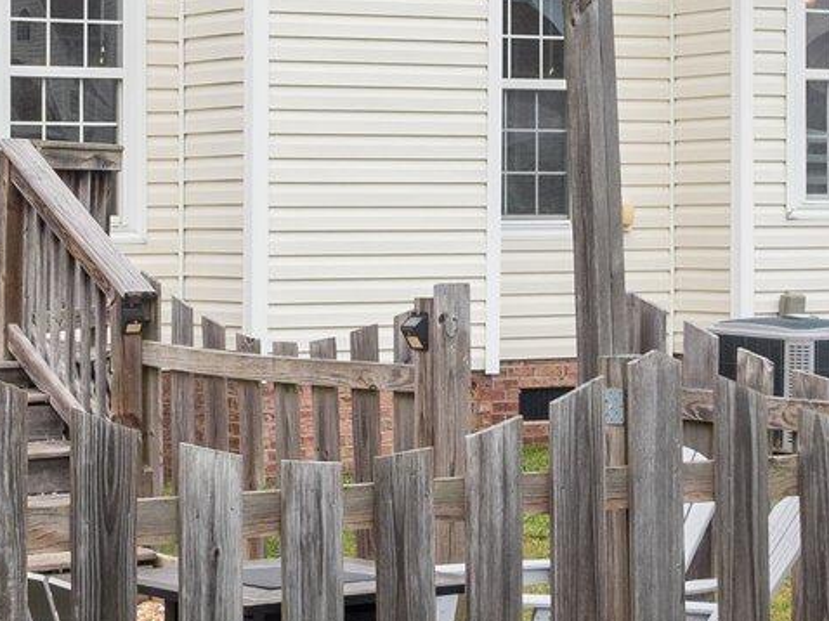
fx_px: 2872
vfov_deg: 12.1
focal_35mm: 120
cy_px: -118
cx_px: 114
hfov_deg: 16.3
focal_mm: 14
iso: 200
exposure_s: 1/640
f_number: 6.3
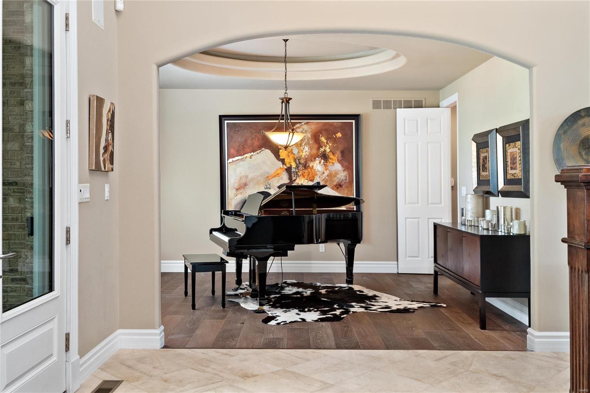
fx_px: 590
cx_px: 295
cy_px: 196
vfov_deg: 36.9
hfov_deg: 53.1
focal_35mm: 36
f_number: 8
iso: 400
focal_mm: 18
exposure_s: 1/80
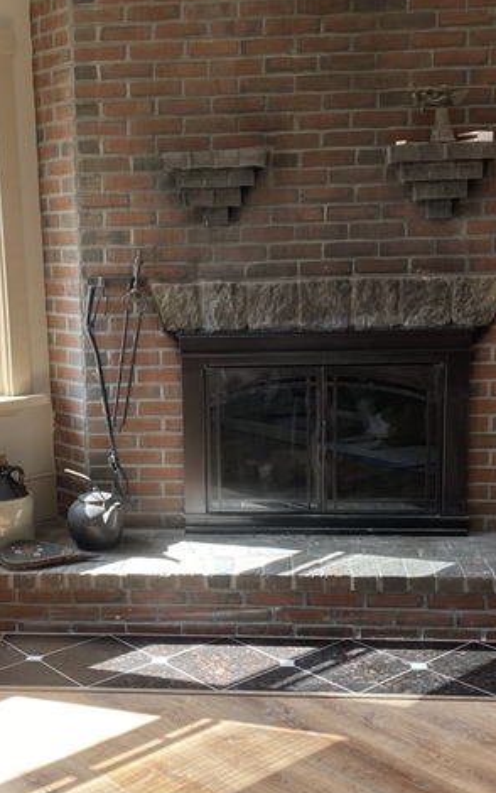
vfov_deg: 44.3
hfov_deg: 28.5
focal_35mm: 45
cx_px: 186
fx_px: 973
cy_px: 405
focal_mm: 4.25
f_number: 1.8
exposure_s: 1/122
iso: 64
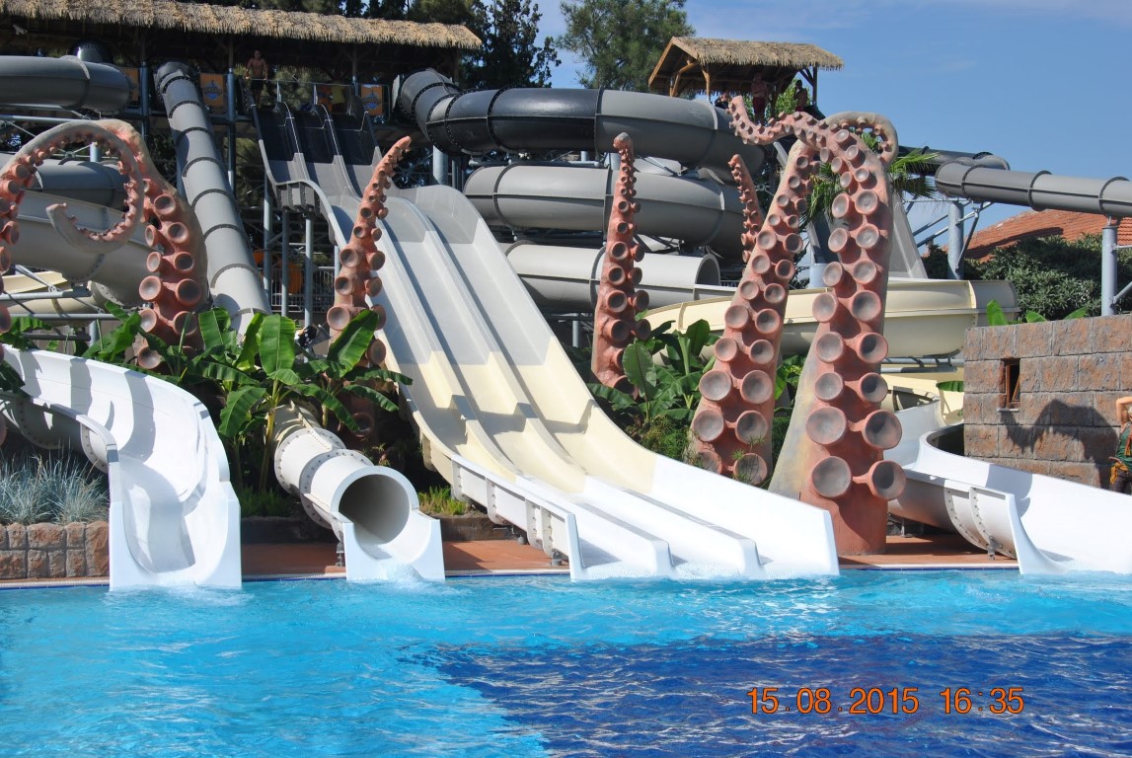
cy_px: 379
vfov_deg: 23.8
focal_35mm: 57
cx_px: 566
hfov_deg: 35.0
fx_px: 1795
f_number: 9
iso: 100
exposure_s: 1/320
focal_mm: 38
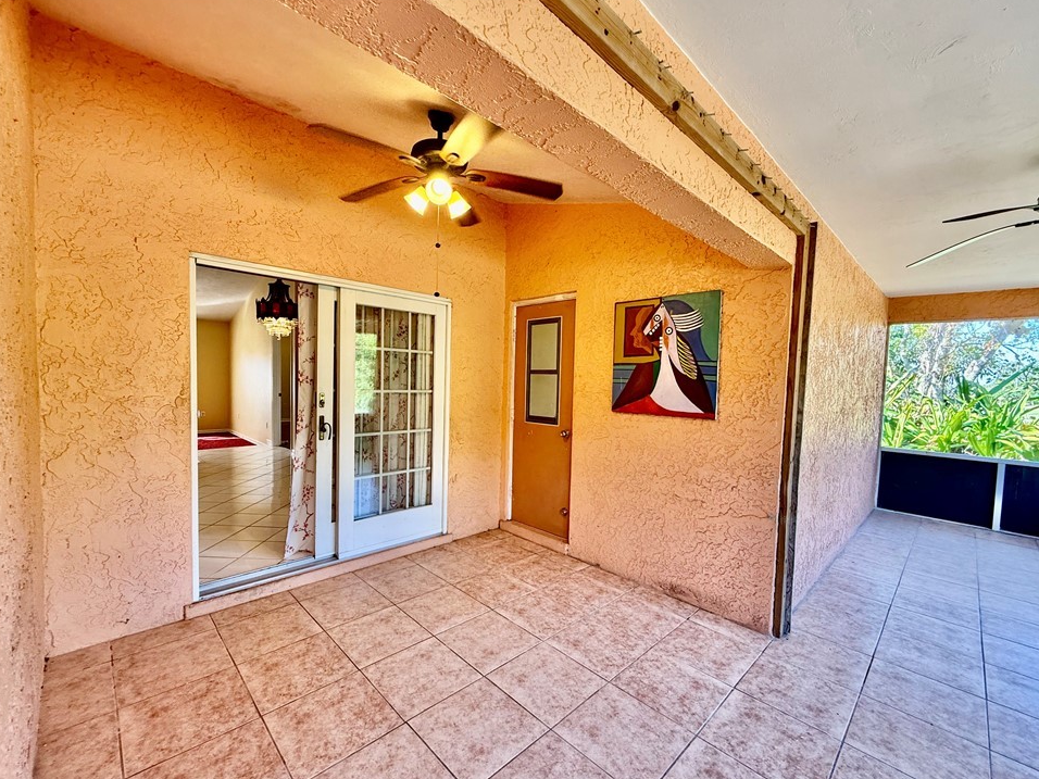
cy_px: 403
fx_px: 450
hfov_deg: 98.2
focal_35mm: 15
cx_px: 518
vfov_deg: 81.7
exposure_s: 1/99
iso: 200
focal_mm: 2.22
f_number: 2.2
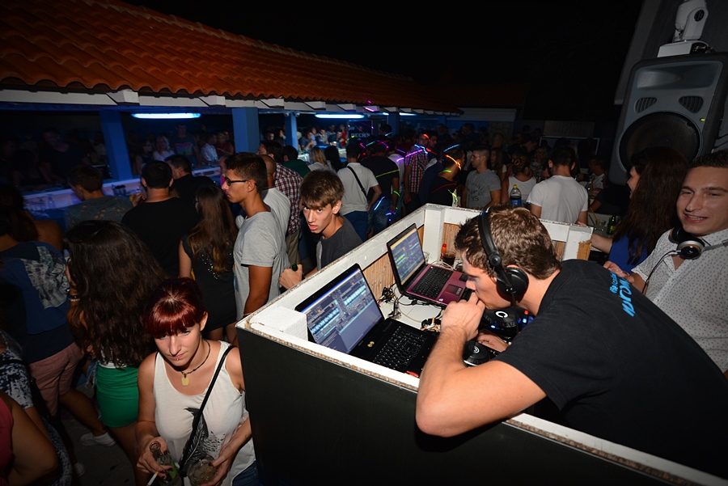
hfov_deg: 93.2
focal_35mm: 17
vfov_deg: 70.5
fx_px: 344
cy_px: 243
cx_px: 364
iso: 1000
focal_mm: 17
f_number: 5
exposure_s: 1/25
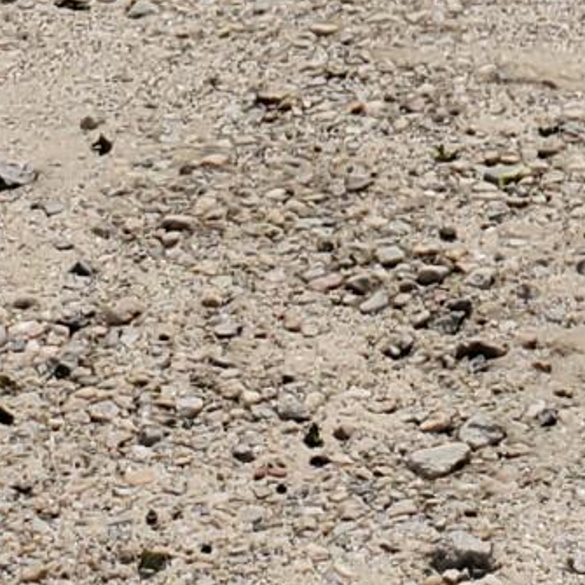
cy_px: -796
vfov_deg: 7.9
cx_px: 669
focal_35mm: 206
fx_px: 3939
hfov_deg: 8.4
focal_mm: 4.3
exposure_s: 1/2128
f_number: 2.4
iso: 50
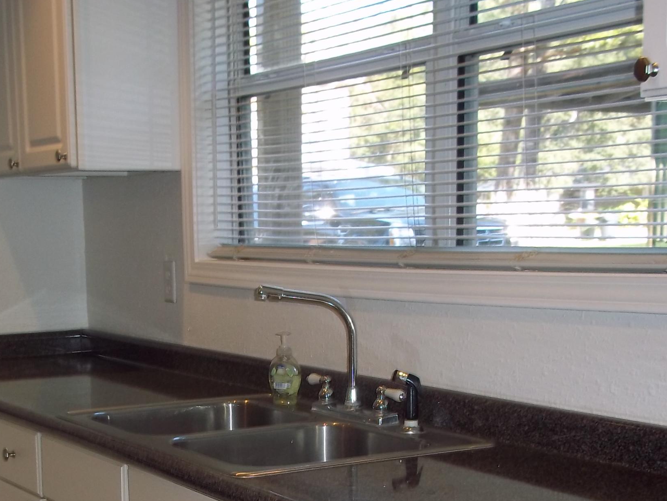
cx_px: 222
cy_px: 456
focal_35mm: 66
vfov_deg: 21.7
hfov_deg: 29.2
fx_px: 1272
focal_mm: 6.5
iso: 80
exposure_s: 1/30
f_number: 3.1
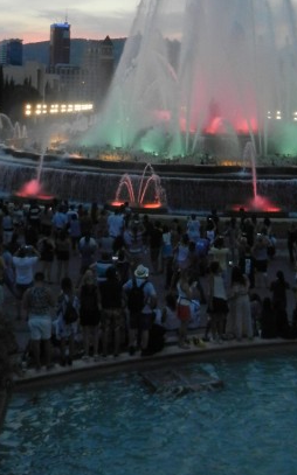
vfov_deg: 32.9
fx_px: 778
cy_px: 82
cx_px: 181
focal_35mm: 60
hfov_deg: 21.6
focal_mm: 5.4
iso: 640
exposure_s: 1/100
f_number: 3.5
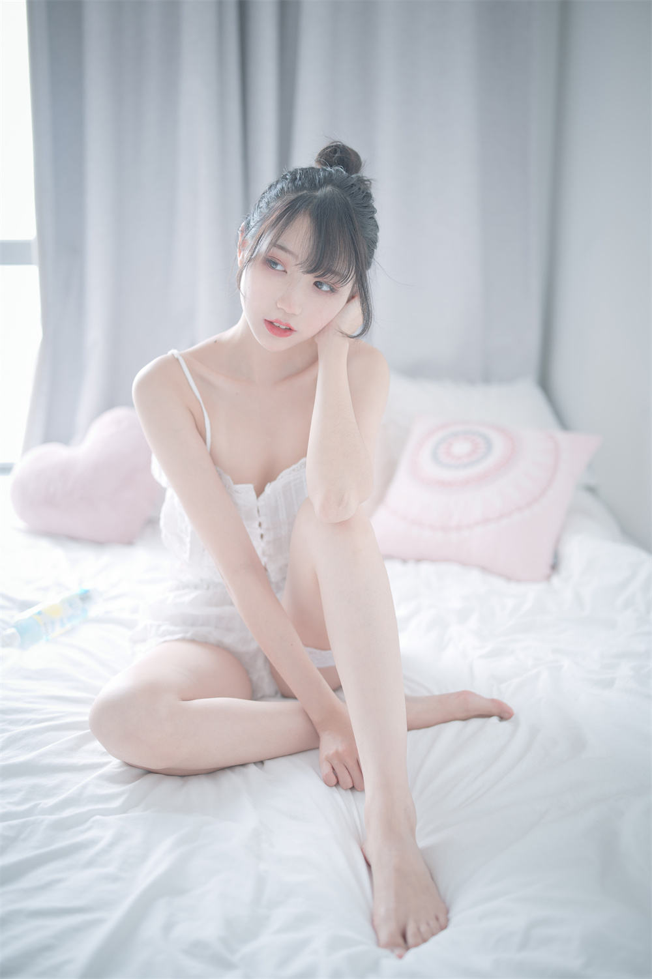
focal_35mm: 35
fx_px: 952
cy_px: 490
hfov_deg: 37.8
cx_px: 326
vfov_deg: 54.5
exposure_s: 1/125
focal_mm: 35
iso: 100
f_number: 1.4
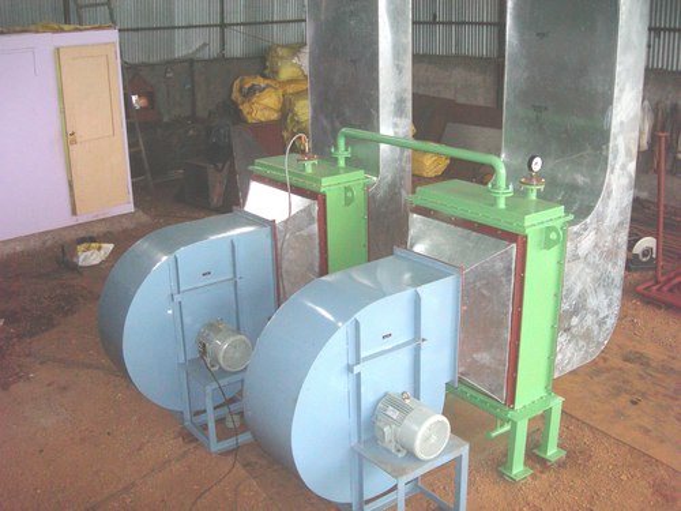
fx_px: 748
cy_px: 256
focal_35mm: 38
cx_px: 340
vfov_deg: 37.7
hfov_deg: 49.0
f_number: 2.8
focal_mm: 7.8
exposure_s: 1/60.1
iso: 200
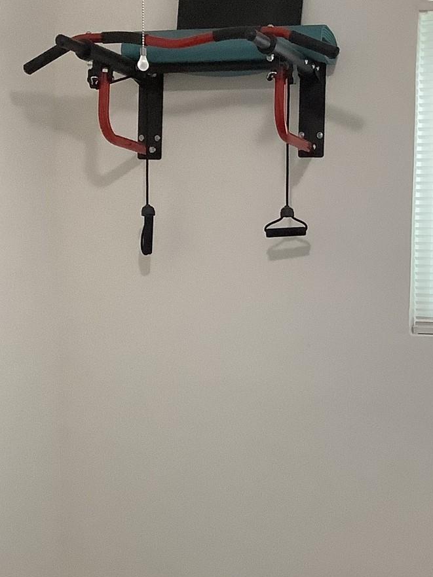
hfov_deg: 20.3
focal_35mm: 72
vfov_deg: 26.4
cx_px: 325
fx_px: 1201
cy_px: 480
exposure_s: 1/60
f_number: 2.4
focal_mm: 3.3
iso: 250
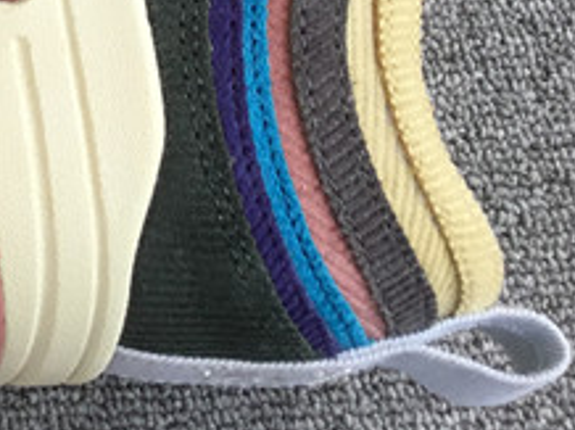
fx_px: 1892
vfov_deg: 12.1
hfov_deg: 15.5
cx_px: -361
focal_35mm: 114
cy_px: -301
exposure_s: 1/274
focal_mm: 3.3
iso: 25
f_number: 2.4
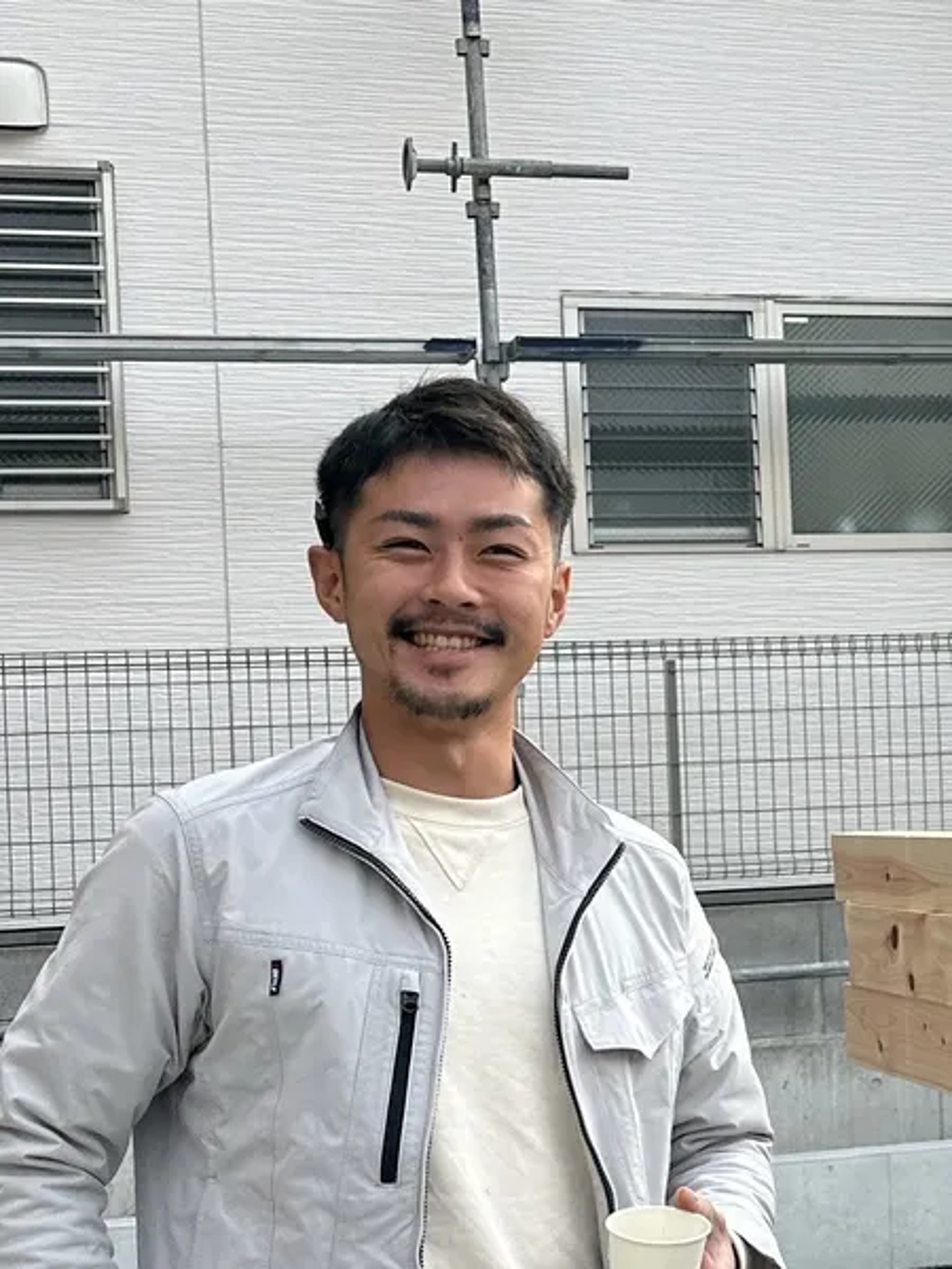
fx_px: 880
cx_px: 476
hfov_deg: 56.8
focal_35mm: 24
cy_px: 634
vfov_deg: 71.6
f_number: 1.78
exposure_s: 1/836
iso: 80
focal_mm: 6.86
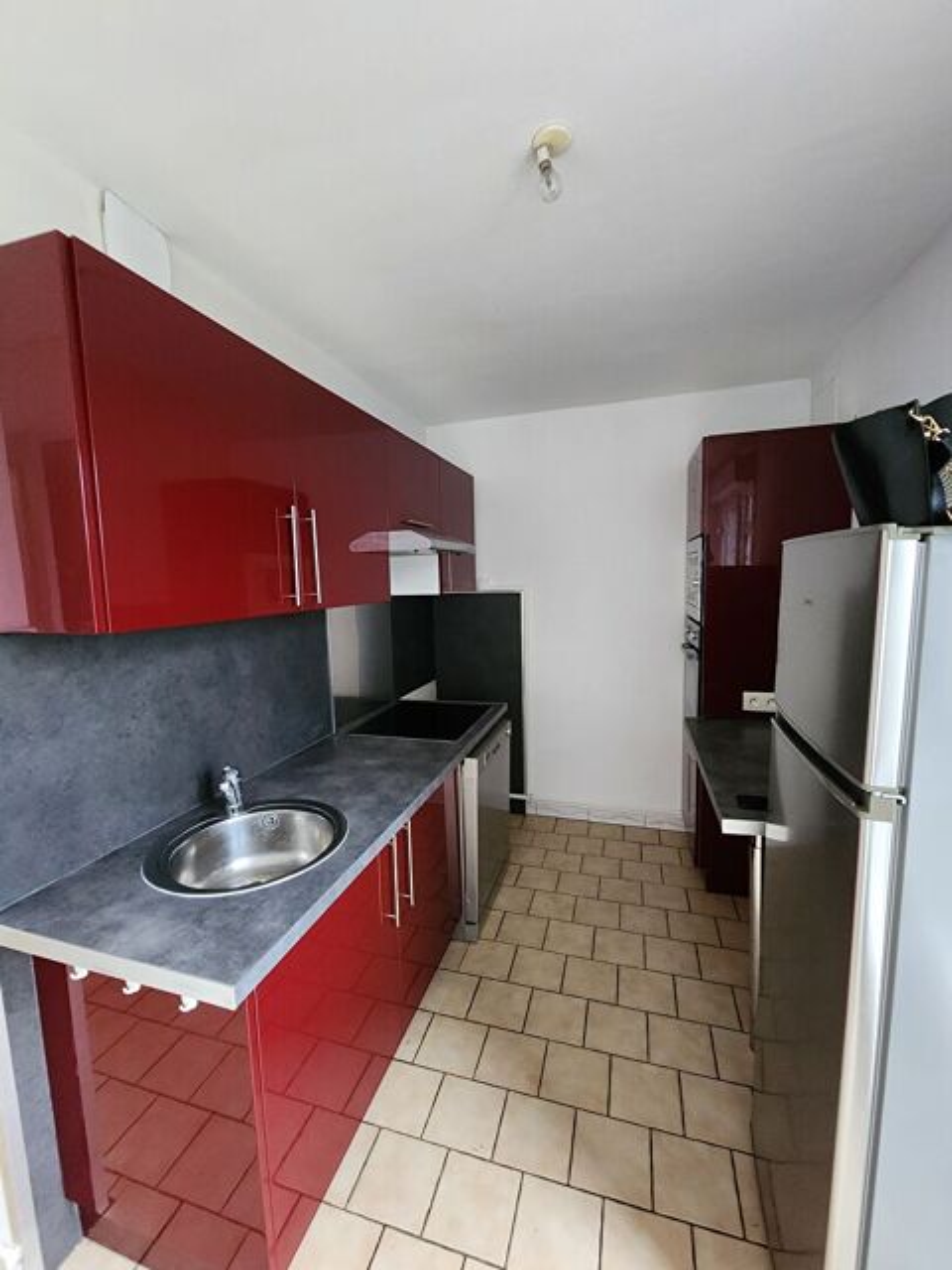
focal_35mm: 13
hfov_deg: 89.9
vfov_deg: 106.2
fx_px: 477
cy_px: 635
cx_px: 476
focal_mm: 2.2
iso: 800
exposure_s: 1/33.3
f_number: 2.2
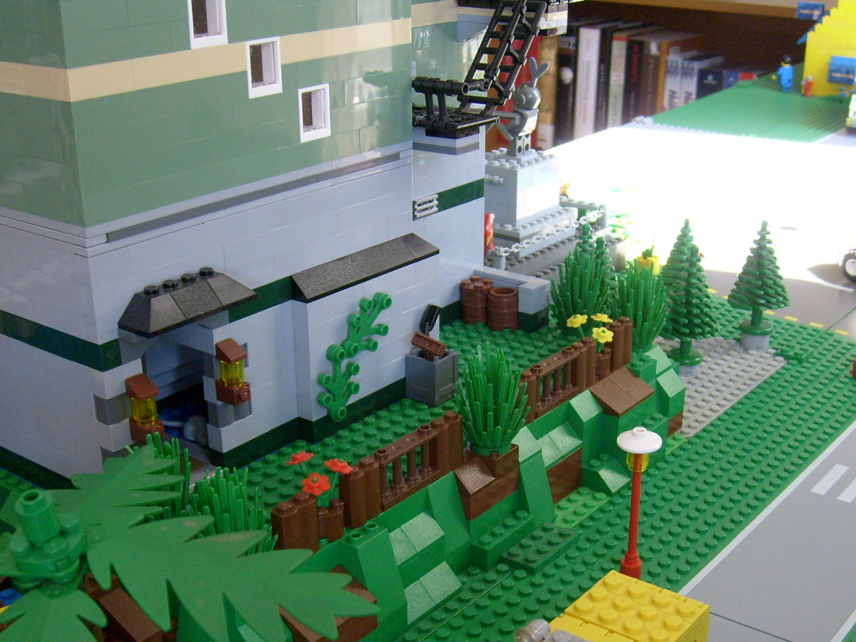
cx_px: 444
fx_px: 1162
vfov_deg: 30.7
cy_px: 406
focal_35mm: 47
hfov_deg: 40.4
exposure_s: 1/45
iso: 120
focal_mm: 5.8
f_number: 2.8
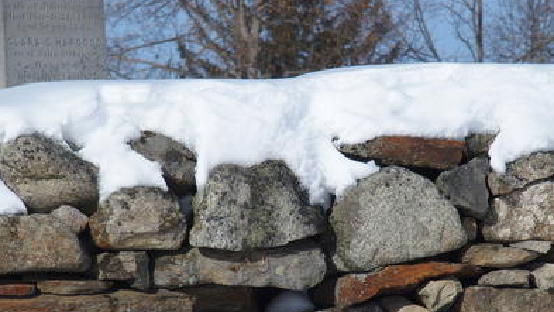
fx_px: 5494
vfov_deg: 3.2
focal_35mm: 374
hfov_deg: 5.8
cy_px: 196
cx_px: 269
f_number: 5.6
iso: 100
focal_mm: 64.3
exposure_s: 1/800
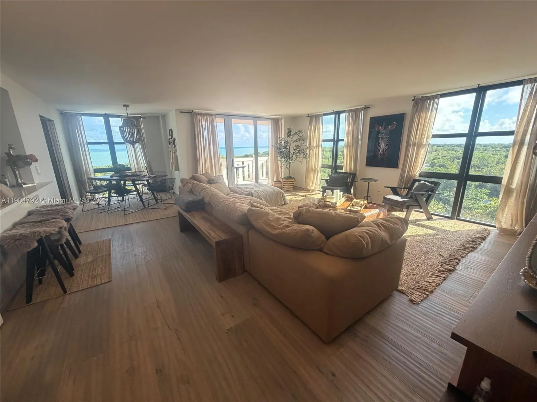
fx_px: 217
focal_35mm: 14
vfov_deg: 85.7
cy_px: 201
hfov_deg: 102.1
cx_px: 268
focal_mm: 2.22
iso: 250
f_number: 2.2
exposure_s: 1/121
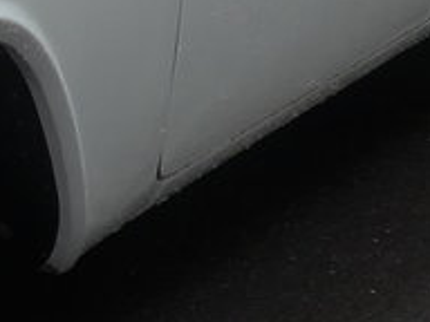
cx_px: -399
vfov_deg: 6.5
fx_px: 2795
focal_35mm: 225
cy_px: -150
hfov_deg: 8.4
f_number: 2.8
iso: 80
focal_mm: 7.5
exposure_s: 1/640
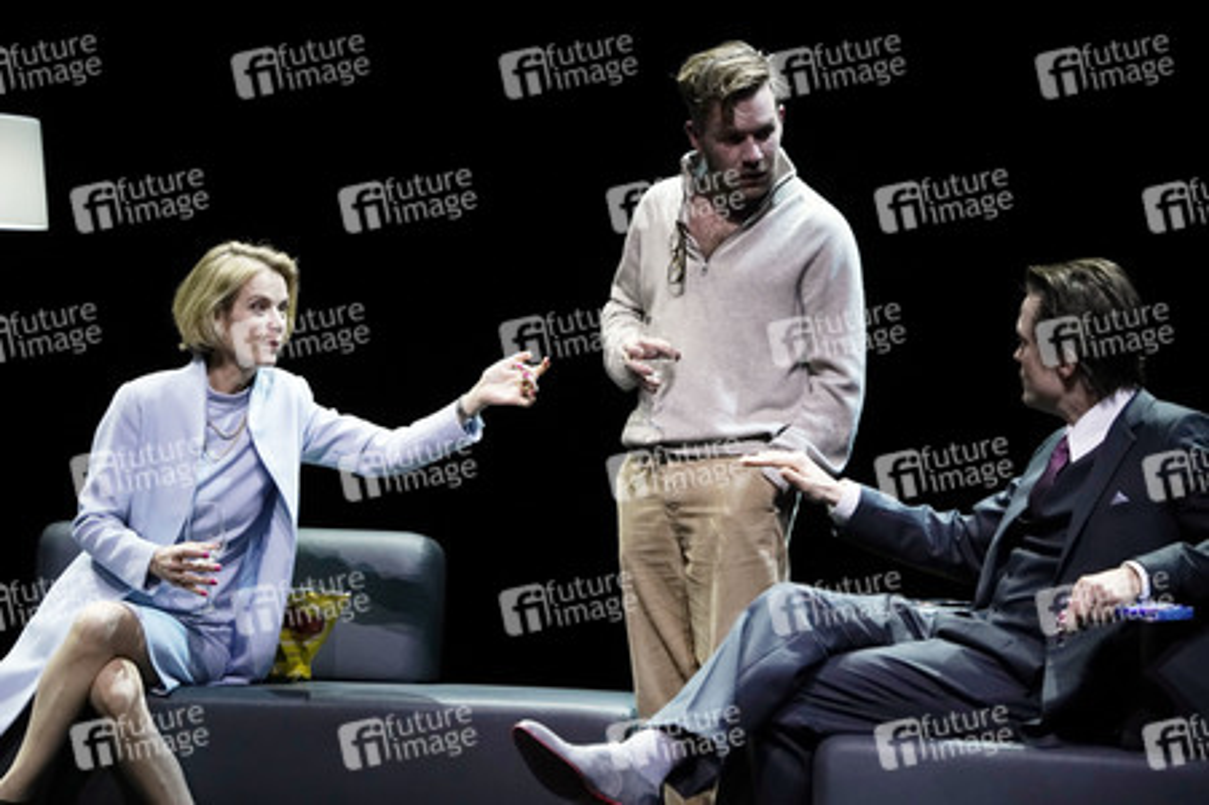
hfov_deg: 10.3
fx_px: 6712
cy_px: 402
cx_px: 604
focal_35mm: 200
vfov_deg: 6.9
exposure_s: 1/125
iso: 3200
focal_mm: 200
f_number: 5.6
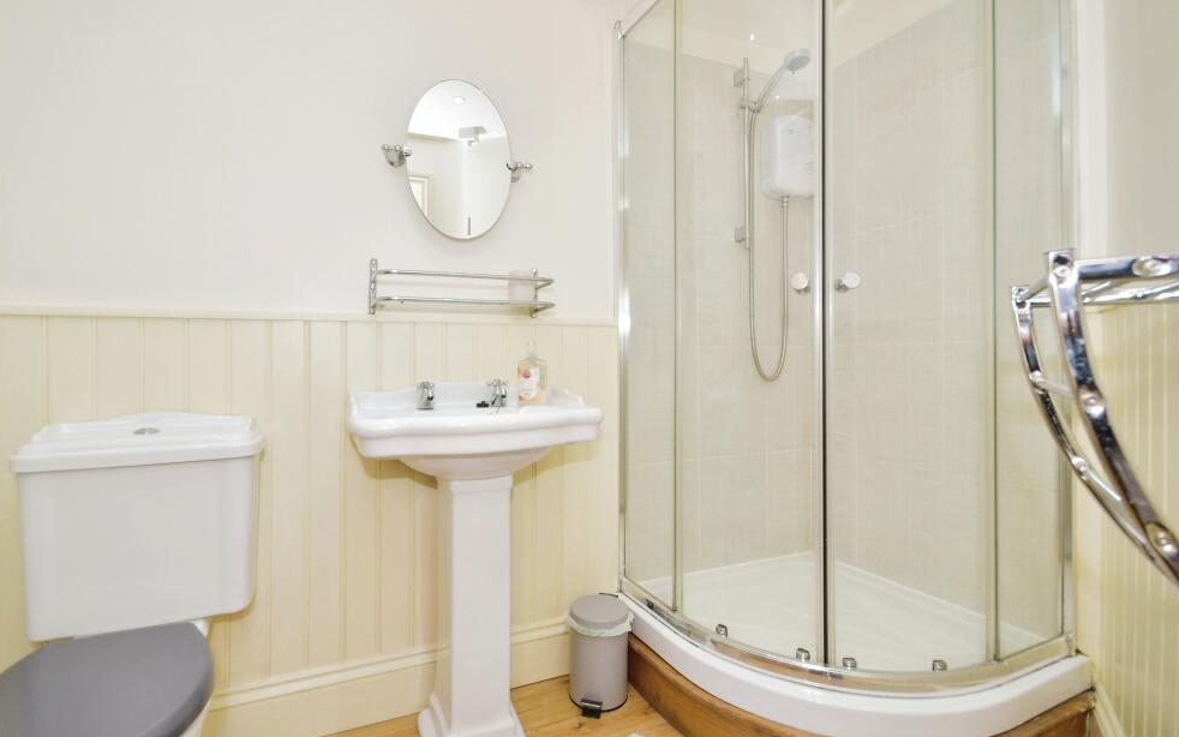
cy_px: 343
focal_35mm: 17
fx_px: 546
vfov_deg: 67.9
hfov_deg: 94.3
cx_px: 568
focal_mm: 11
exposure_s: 1/30
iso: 400
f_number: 8
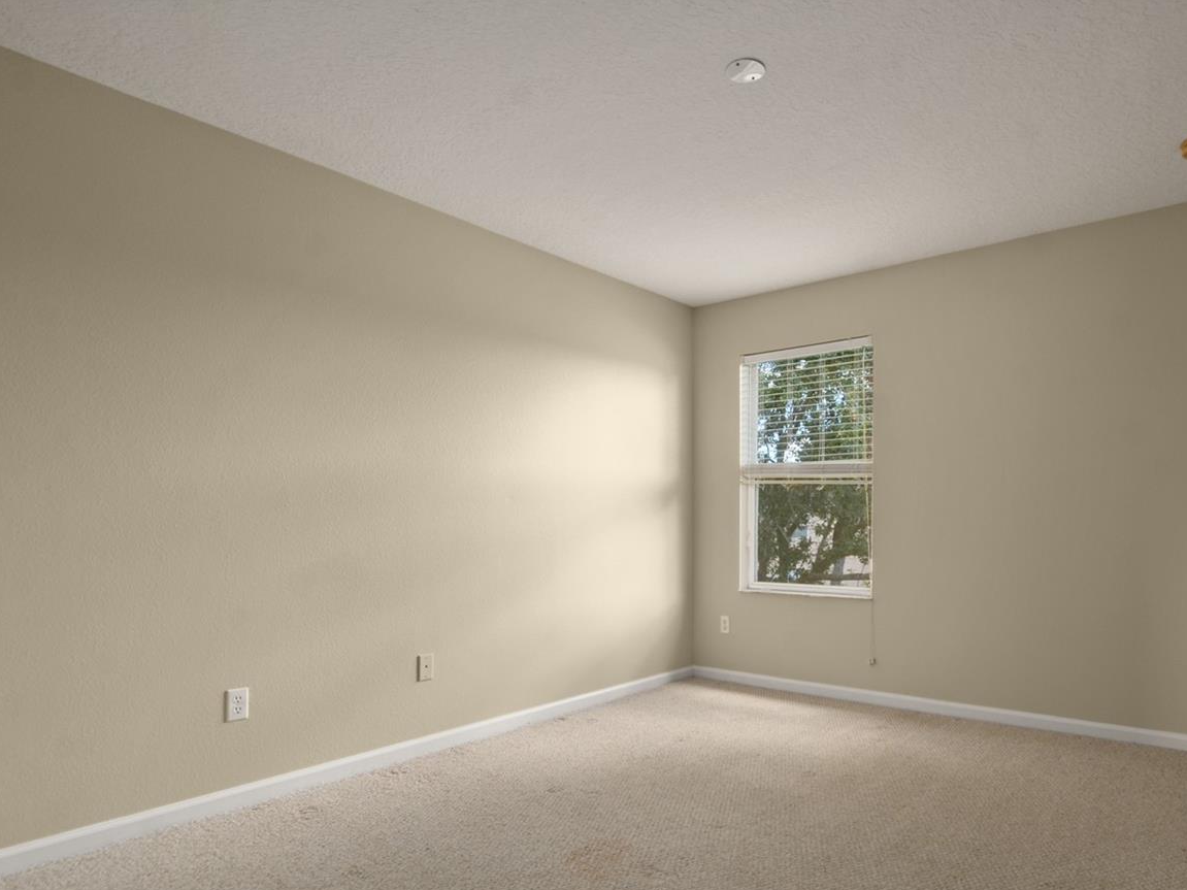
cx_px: 703
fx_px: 686
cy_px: 526
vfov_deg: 65.4
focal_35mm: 20
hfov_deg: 80.9
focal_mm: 10
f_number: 8
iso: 200
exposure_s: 1/3
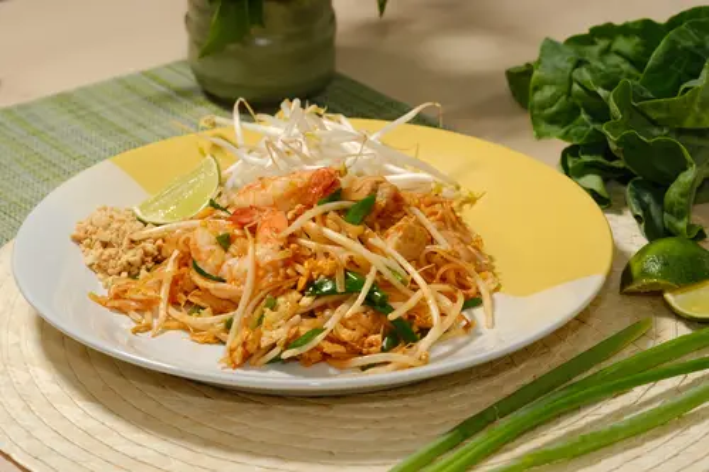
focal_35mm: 120
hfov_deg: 17.1
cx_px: 354
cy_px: 236
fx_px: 2362
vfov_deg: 11.4
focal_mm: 80
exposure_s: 1/120
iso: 2500
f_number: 8
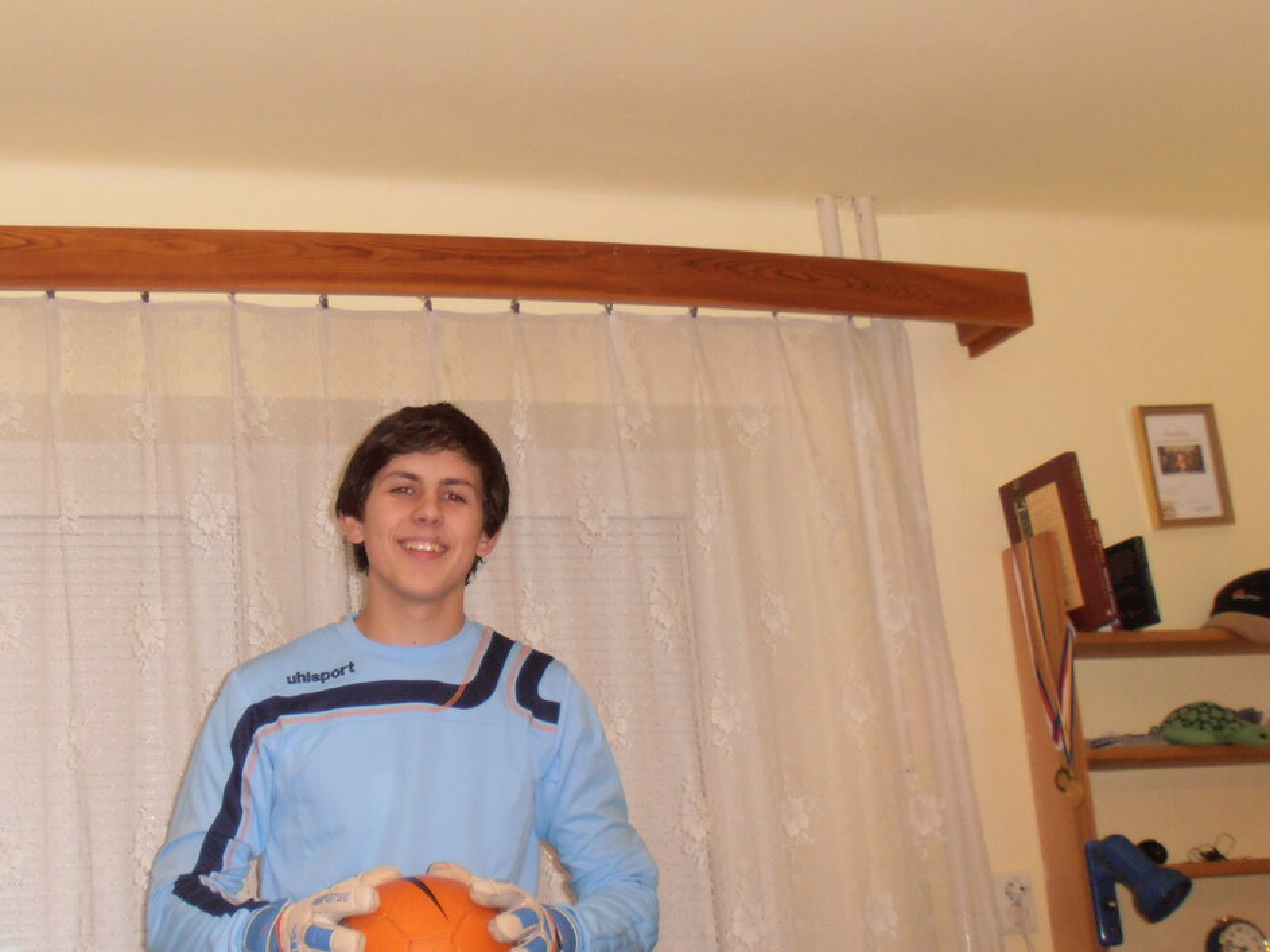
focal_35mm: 56
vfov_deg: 26.1
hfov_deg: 34.2
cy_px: 556
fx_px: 2054
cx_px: 465
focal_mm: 7.87
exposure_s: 1/40
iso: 200
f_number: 4.2
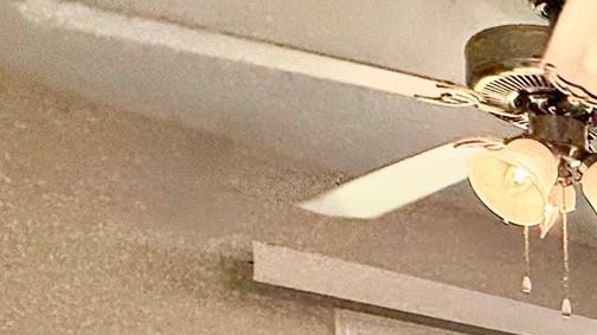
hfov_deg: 22.9
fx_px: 981
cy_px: 584
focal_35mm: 62
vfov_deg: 16.5
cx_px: 1014
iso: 64
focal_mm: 2.22
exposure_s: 1/168
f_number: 2.2
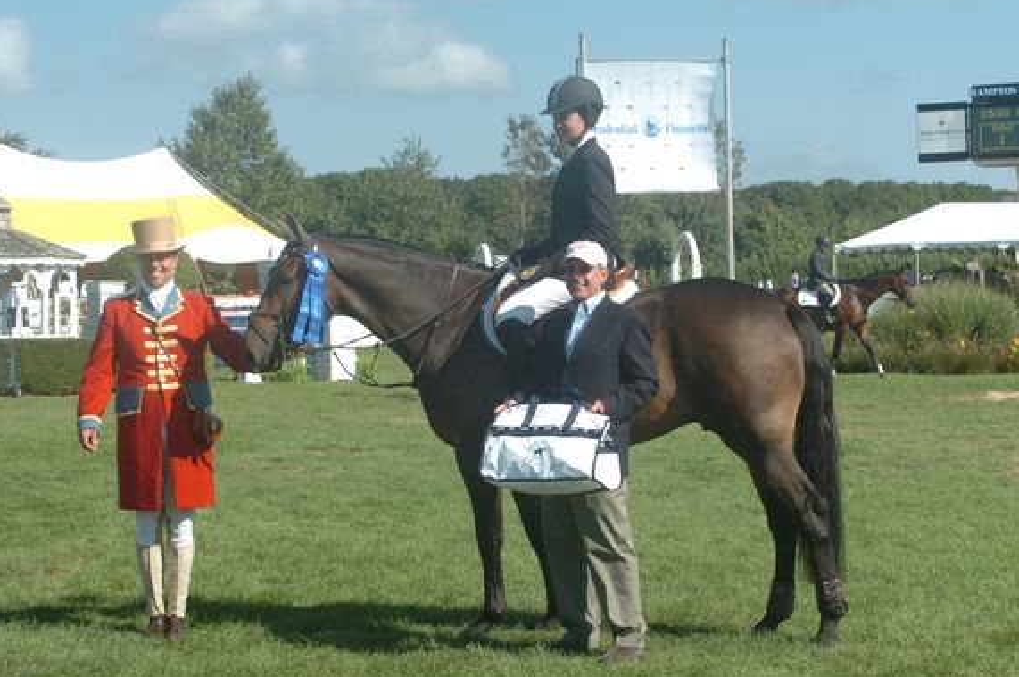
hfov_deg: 24.2
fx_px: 2374
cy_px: 305
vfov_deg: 16.2
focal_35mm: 84
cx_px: 564
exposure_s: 1/800
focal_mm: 50
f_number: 8
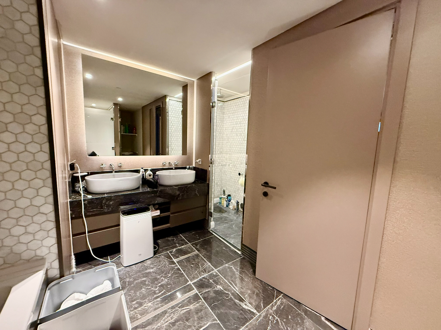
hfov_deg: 102.1
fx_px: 178
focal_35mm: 14
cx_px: 220
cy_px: 165
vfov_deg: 85.7
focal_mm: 2.22
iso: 640
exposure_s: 1/50
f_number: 2.2
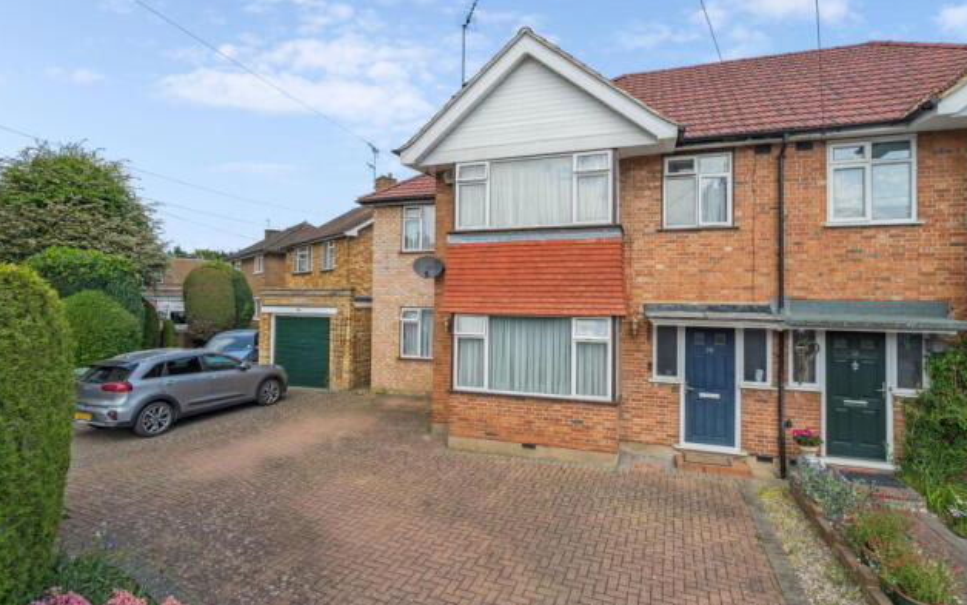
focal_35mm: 17
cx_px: 498
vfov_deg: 68.0
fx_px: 448
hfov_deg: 94.3
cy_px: 287
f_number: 8
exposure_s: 1/400
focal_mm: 16
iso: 200
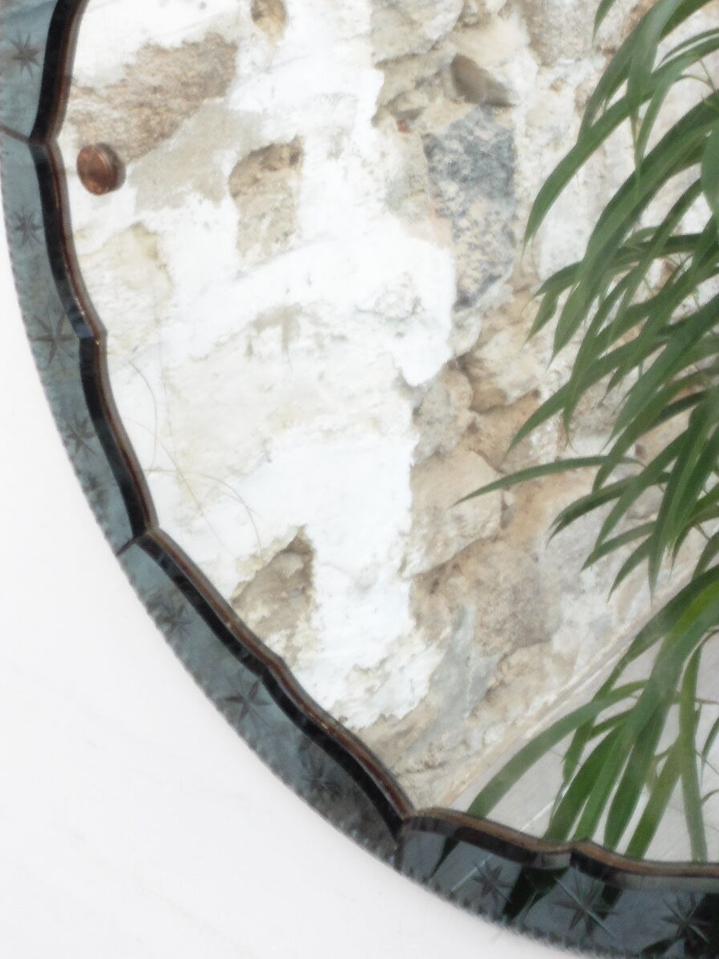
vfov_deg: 28.5
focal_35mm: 67
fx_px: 1856
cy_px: 230
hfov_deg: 21.7
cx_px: 553
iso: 160
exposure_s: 1/10
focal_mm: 6.9
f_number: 6.3
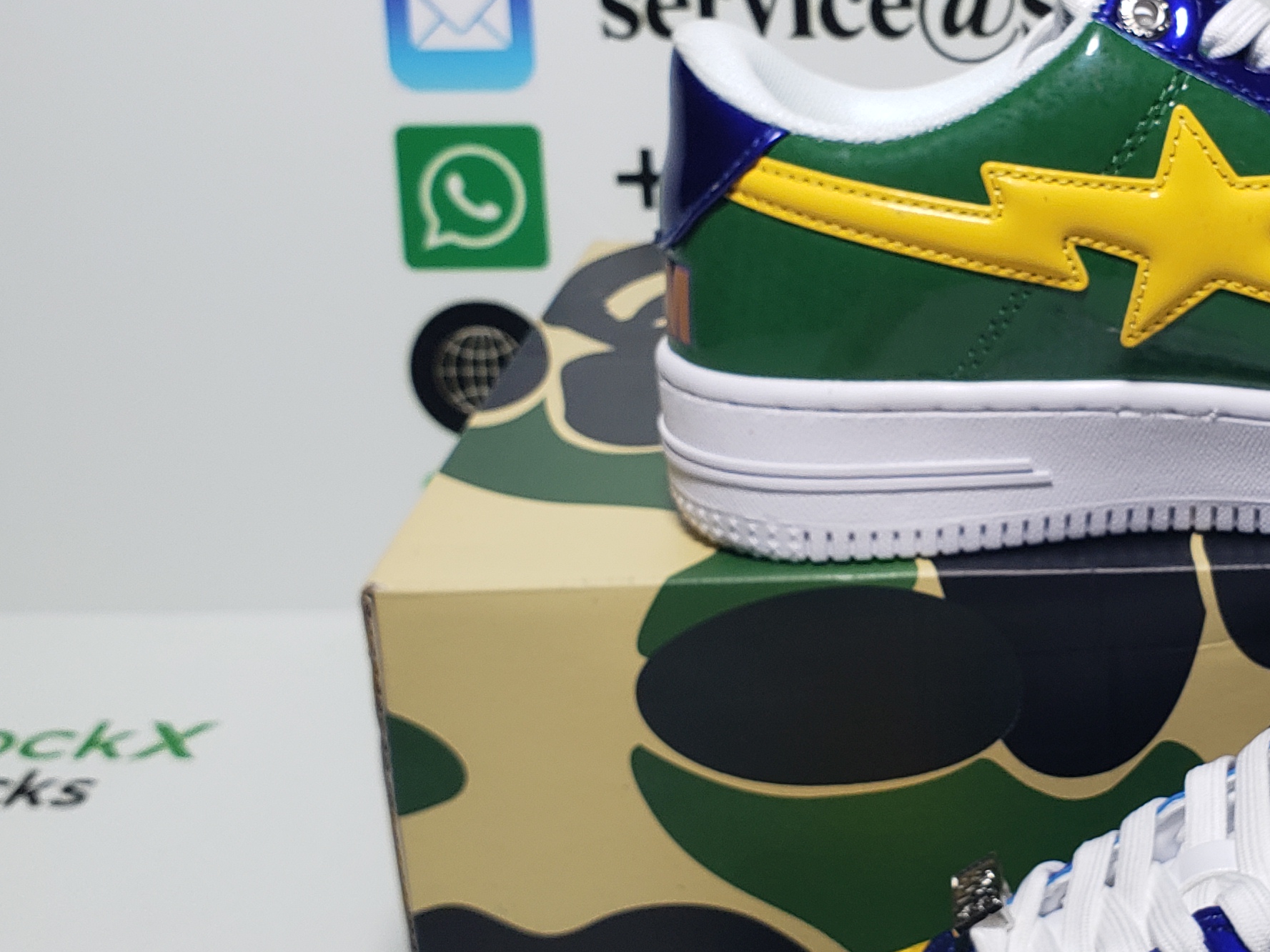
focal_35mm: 59
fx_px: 2165
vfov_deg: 24.8
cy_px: 459
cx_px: 1144
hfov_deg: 31.2
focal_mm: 4.3
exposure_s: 1/192
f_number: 2.4
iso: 50
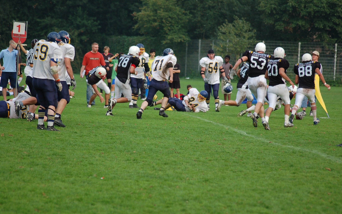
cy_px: 111
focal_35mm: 207
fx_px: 1925
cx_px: 171
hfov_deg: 10.2
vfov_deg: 6.4
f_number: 4.5
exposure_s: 1/800
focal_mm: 135
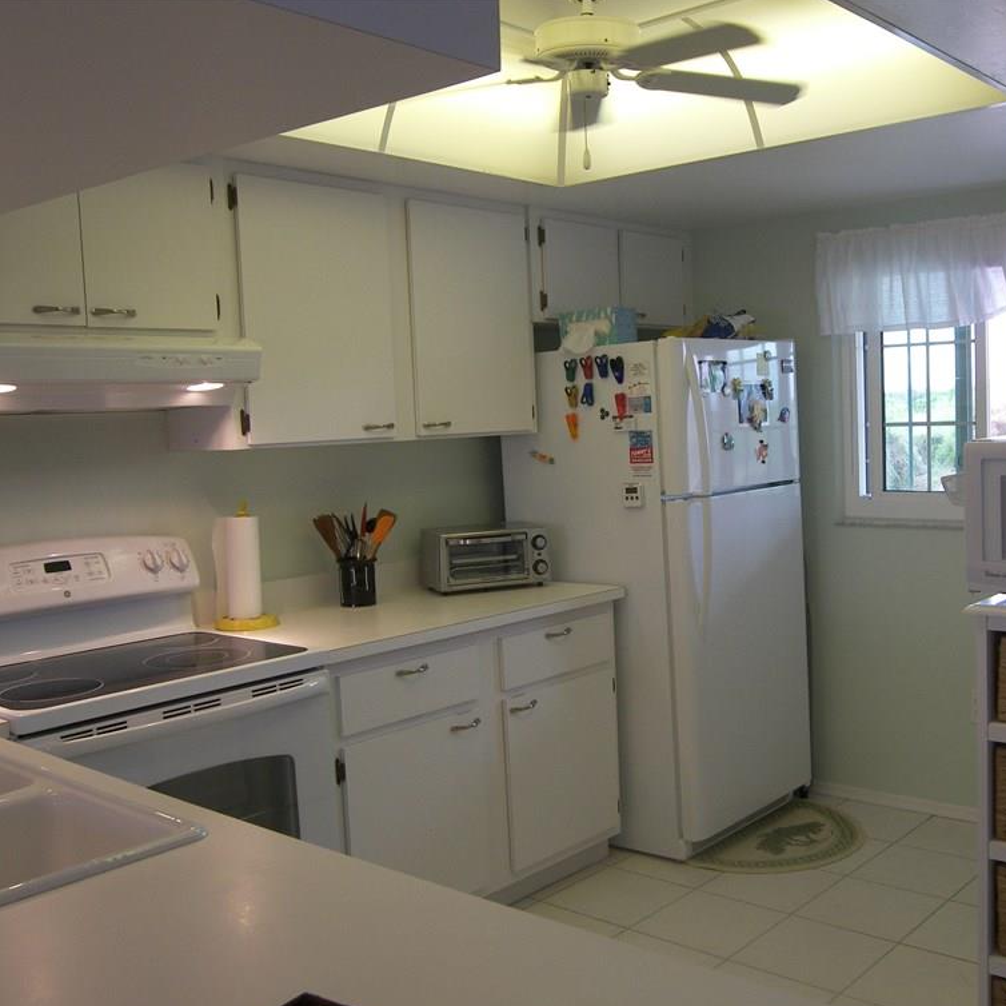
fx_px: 1184
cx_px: 618
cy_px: 507
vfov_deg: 46.0
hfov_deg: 45.7
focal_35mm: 36
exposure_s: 1/80
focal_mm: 6.4
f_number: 3.2
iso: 100
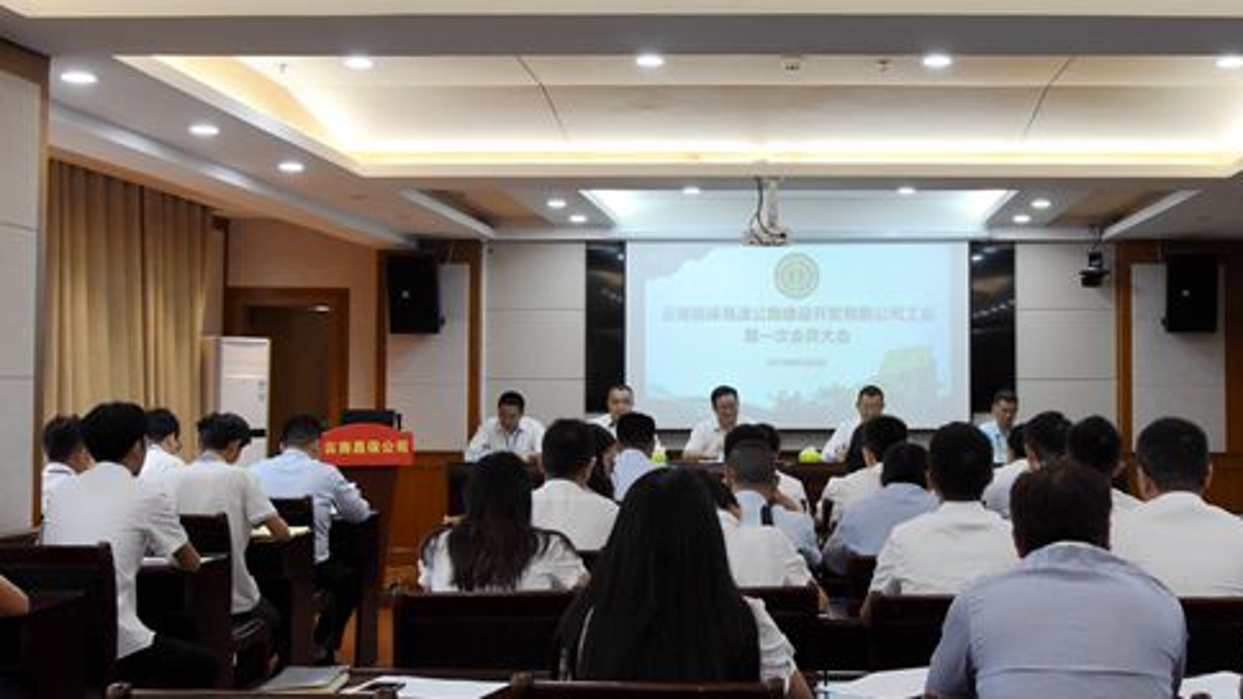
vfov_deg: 23.9
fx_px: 1648
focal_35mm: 50
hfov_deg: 41.0
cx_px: 796
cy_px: 312
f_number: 6.3
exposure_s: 1/160
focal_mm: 22
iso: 1600
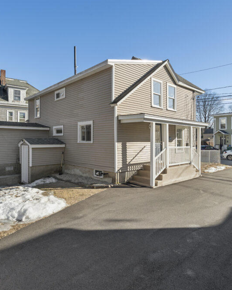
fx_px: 197
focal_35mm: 23
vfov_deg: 72.6
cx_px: 105
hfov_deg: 60.8
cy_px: 146
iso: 100
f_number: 9
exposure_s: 1/80
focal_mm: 16
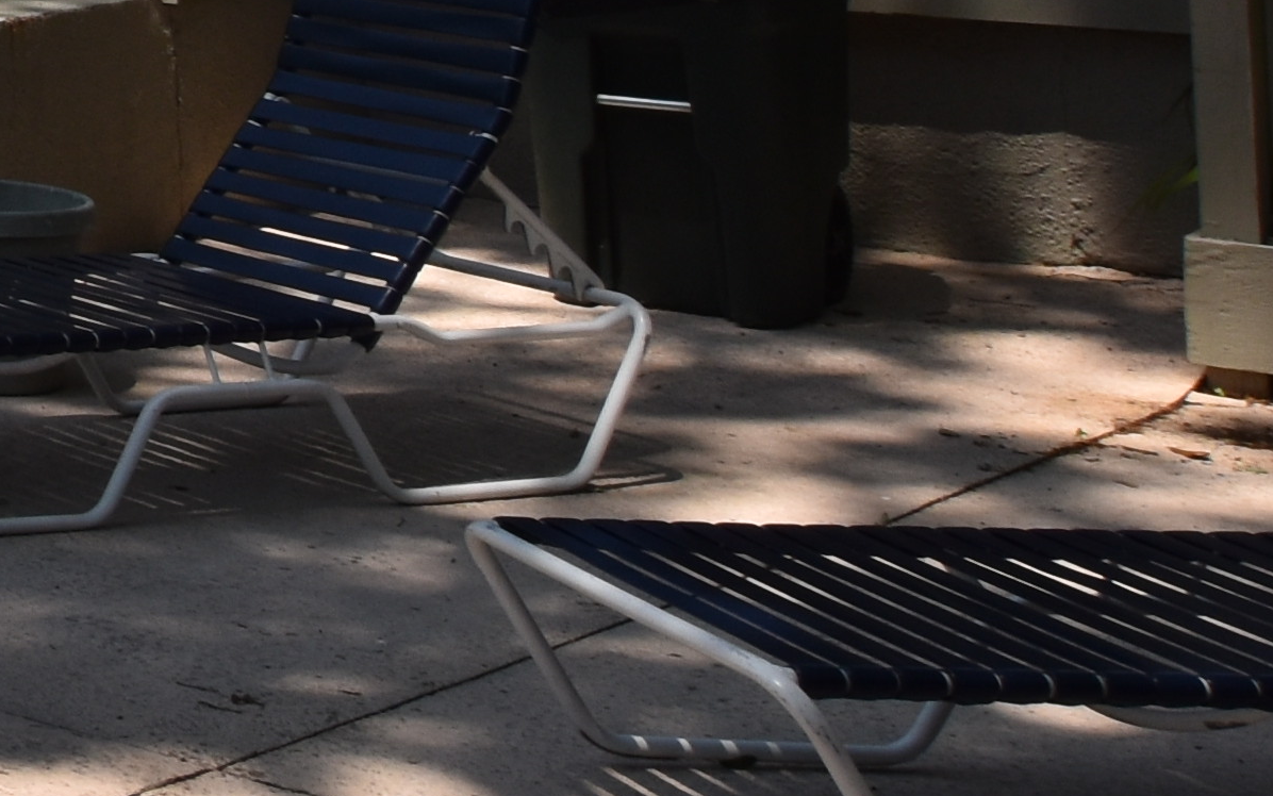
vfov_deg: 13.1
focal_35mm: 92
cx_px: -1647
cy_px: -551
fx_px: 3192
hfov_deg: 15.2
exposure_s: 1/400
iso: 200
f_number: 10
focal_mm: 12
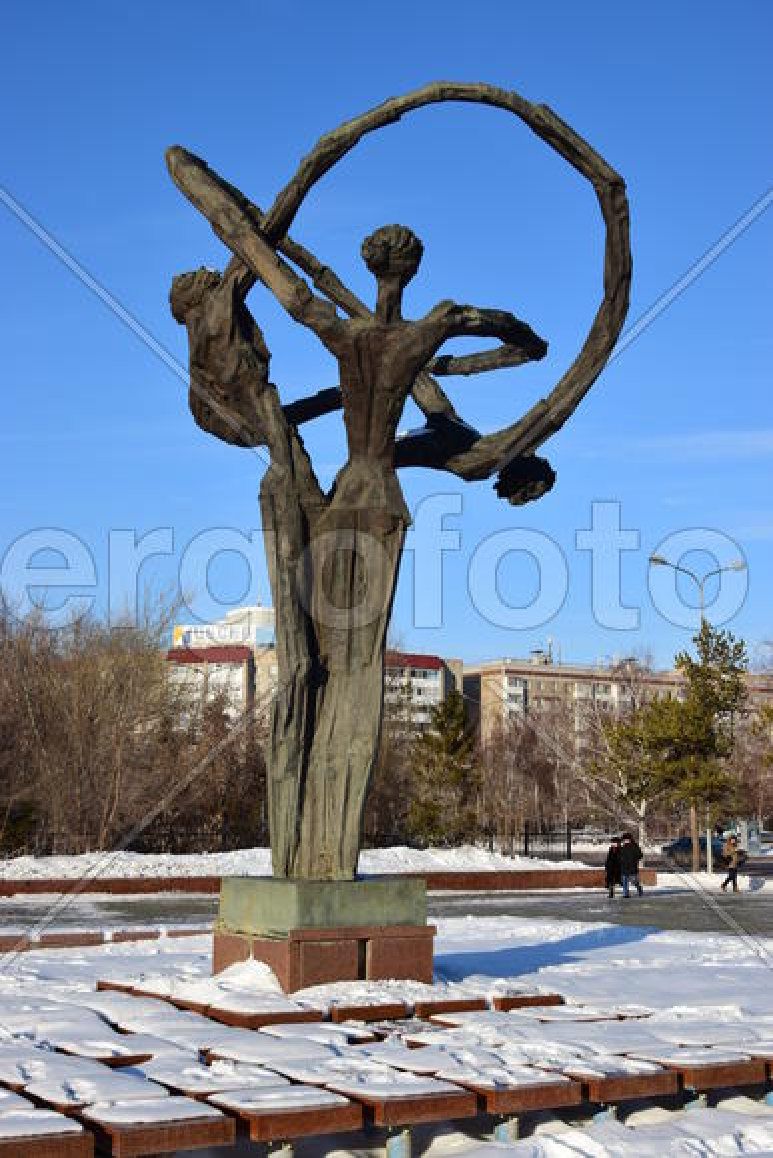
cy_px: 579
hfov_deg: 28.1
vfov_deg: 41.1
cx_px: 386
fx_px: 1545
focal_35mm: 48
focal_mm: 32
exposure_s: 1/250
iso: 100
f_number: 9
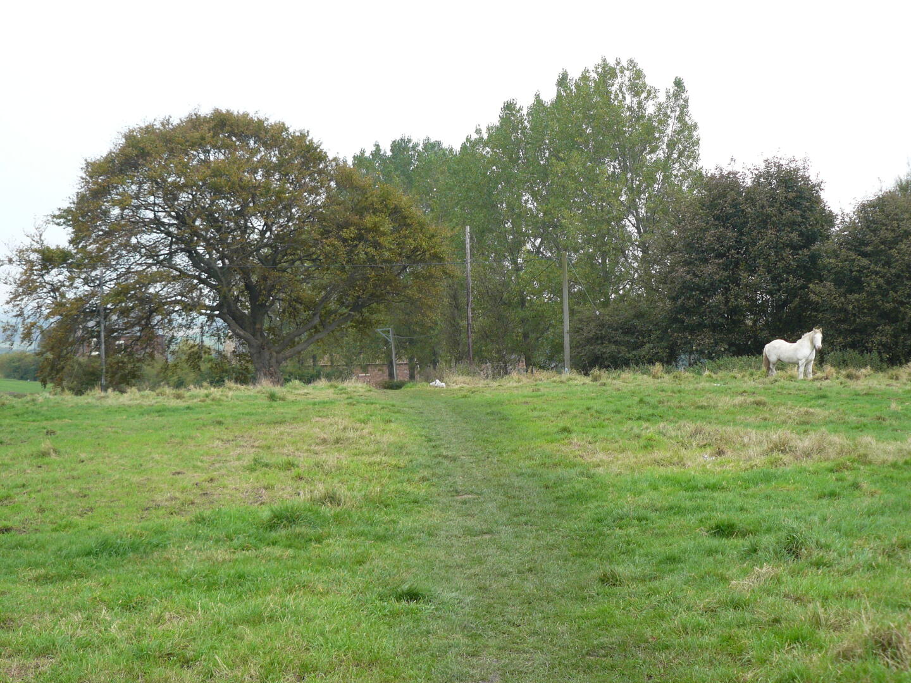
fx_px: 1553
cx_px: 456
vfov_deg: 24.8
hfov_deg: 32.7
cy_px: 342
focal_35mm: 59
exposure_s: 1/50
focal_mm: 9.9
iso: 100
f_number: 3.2
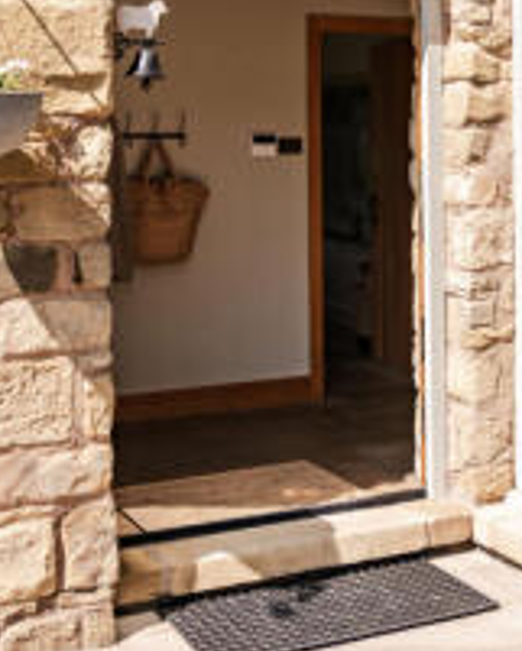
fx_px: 946
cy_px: -50
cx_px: 310
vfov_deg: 33.5
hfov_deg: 30.8
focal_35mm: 49
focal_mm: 24
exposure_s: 1/2500
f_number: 5
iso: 125
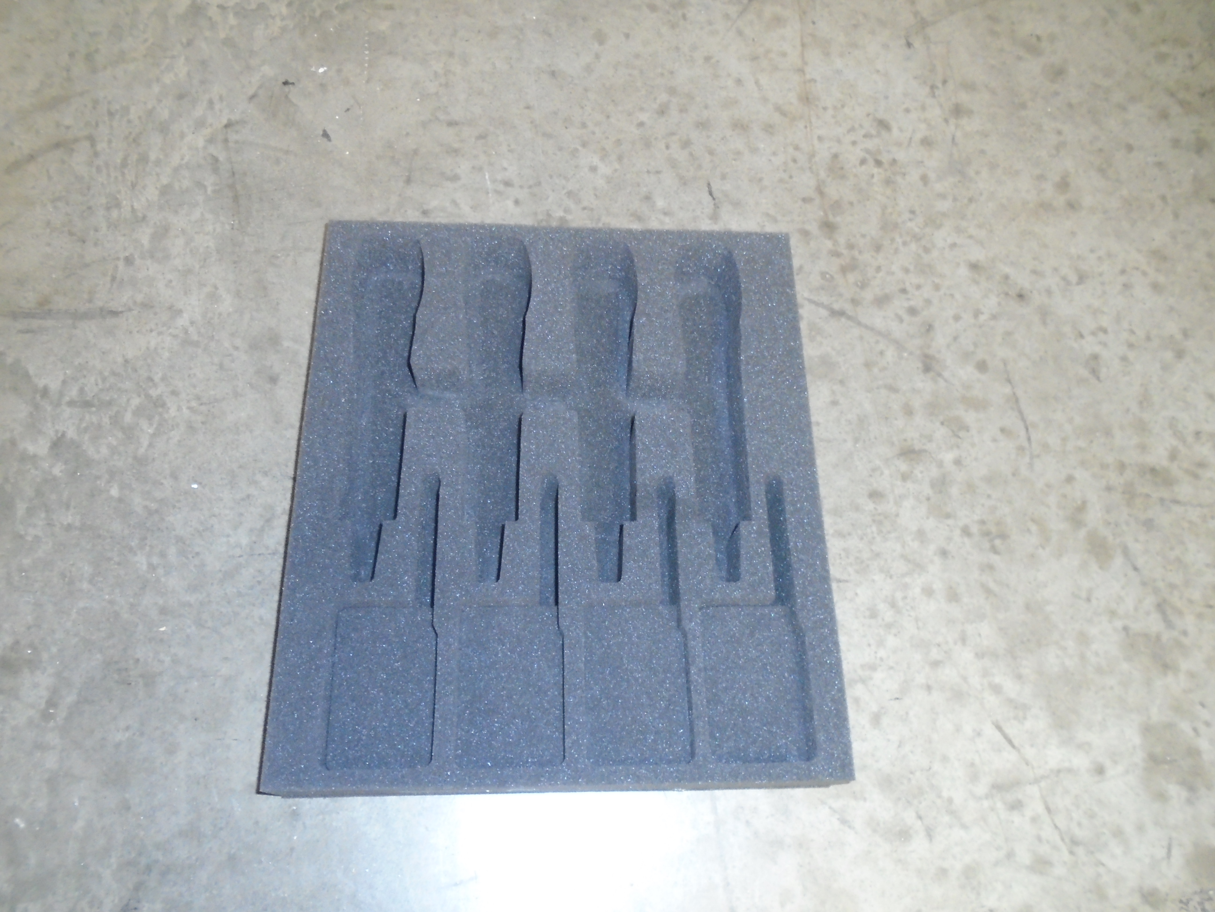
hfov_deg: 67.3
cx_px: 608
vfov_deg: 53.1
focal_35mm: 26
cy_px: 456
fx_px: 913
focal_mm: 4.6
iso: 400
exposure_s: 1/30
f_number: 3.2
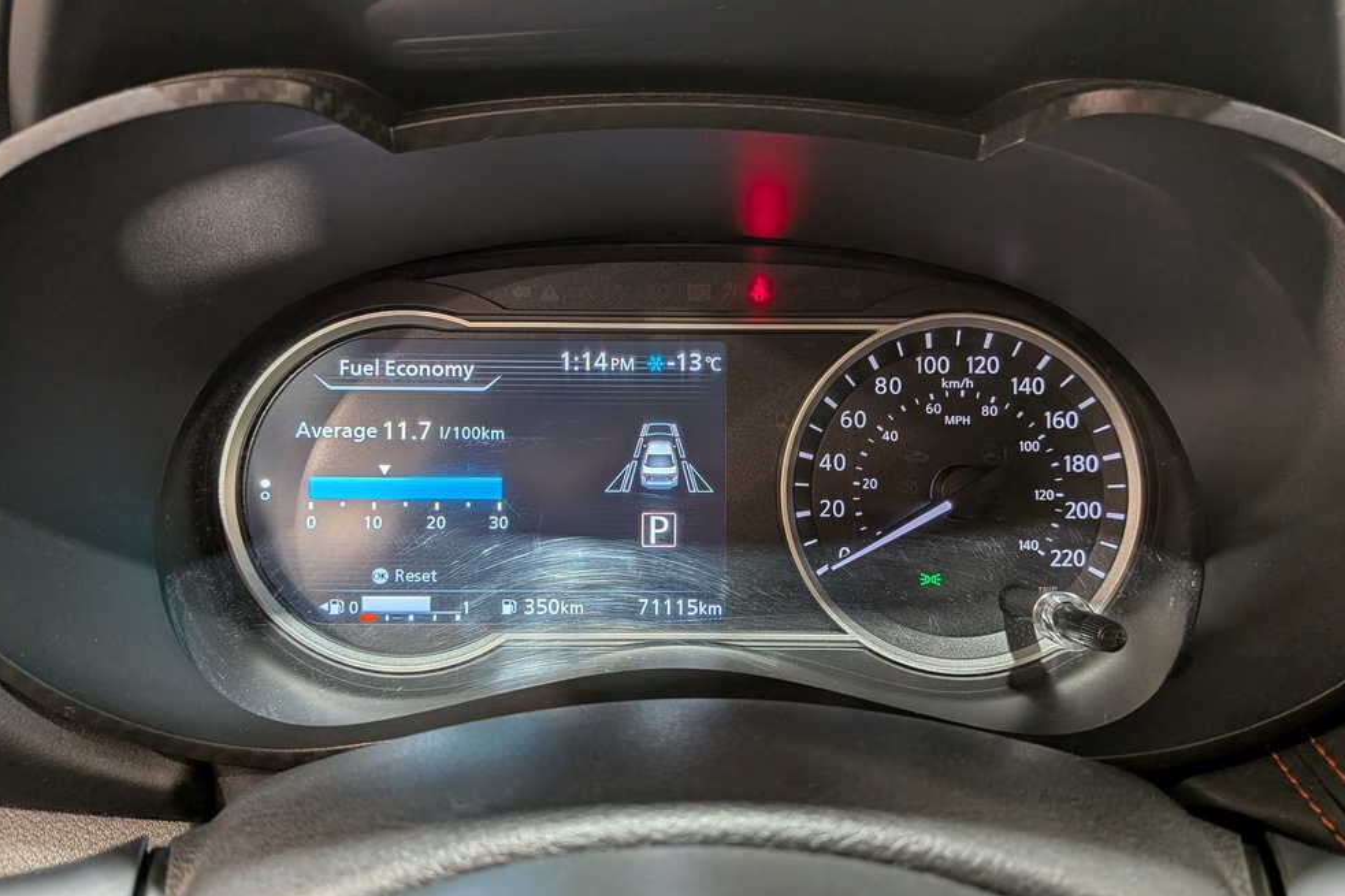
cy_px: 471
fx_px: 971
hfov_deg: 69.4
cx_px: 666
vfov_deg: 49.5
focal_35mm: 26
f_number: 1.7
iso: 31
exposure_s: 1/67
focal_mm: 4.53
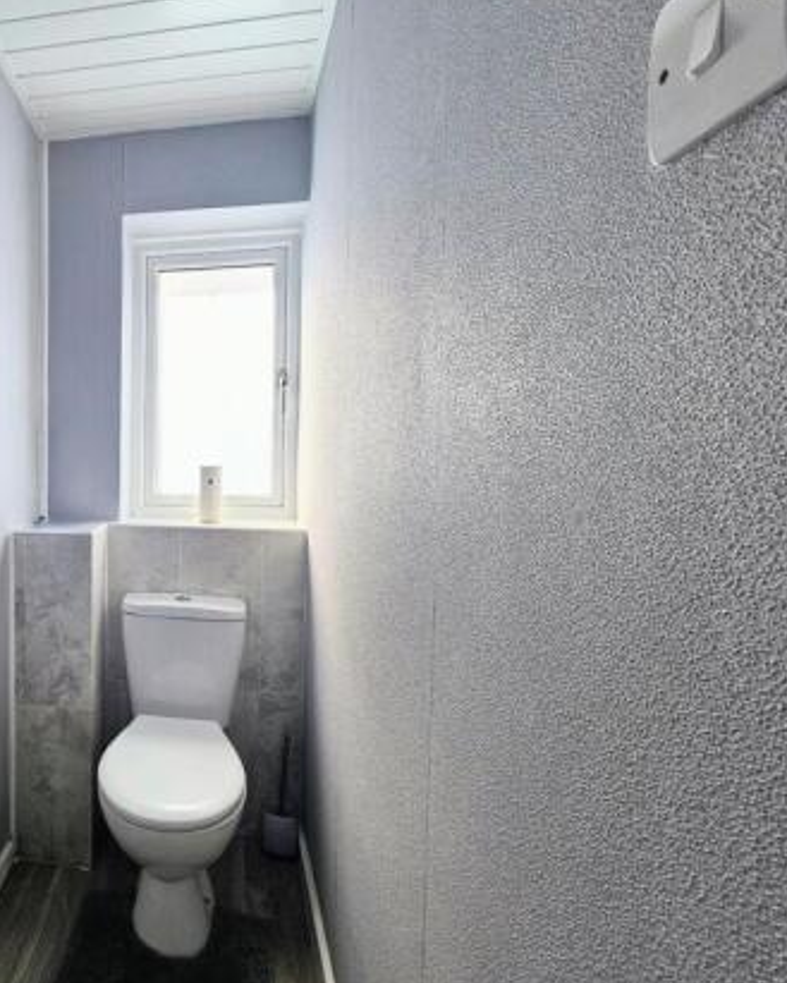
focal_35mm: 18
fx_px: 524
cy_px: 494
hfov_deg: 64.5
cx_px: 116
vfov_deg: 86.4
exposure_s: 1/273
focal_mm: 2.2
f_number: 2.2
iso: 50
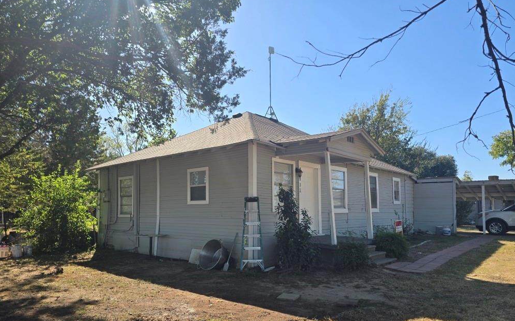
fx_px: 351
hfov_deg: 72.6
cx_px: 261
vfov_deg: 49.0
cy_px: 190
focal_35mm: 25
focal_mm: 6.3
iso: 12
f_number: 1.7
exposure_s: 1/475
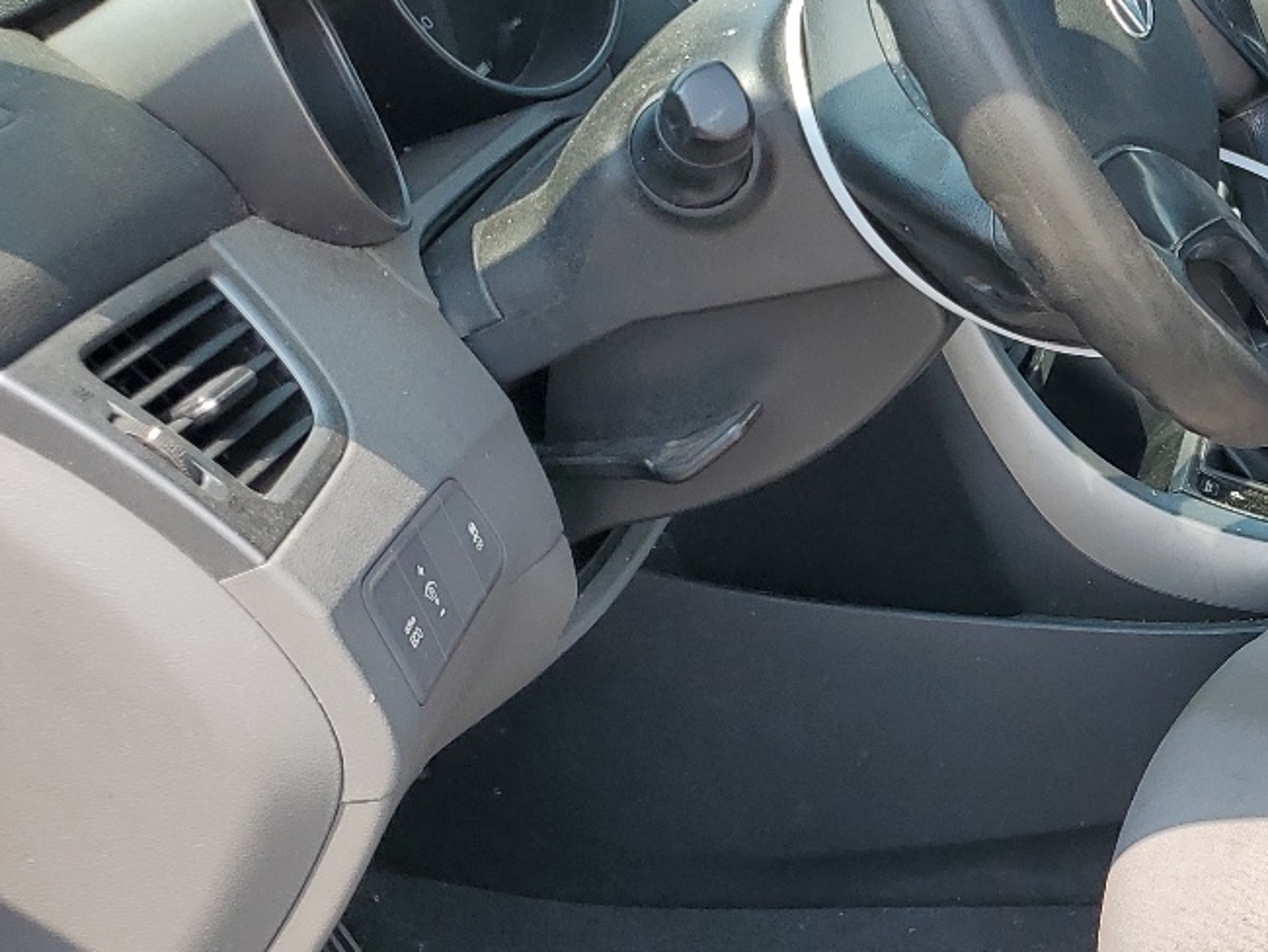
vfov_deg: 22.9
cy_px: 572
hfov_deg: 27.0
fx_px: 2345
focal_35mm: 64
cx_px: 1494
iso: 50
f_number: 1.5
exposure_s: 1/769
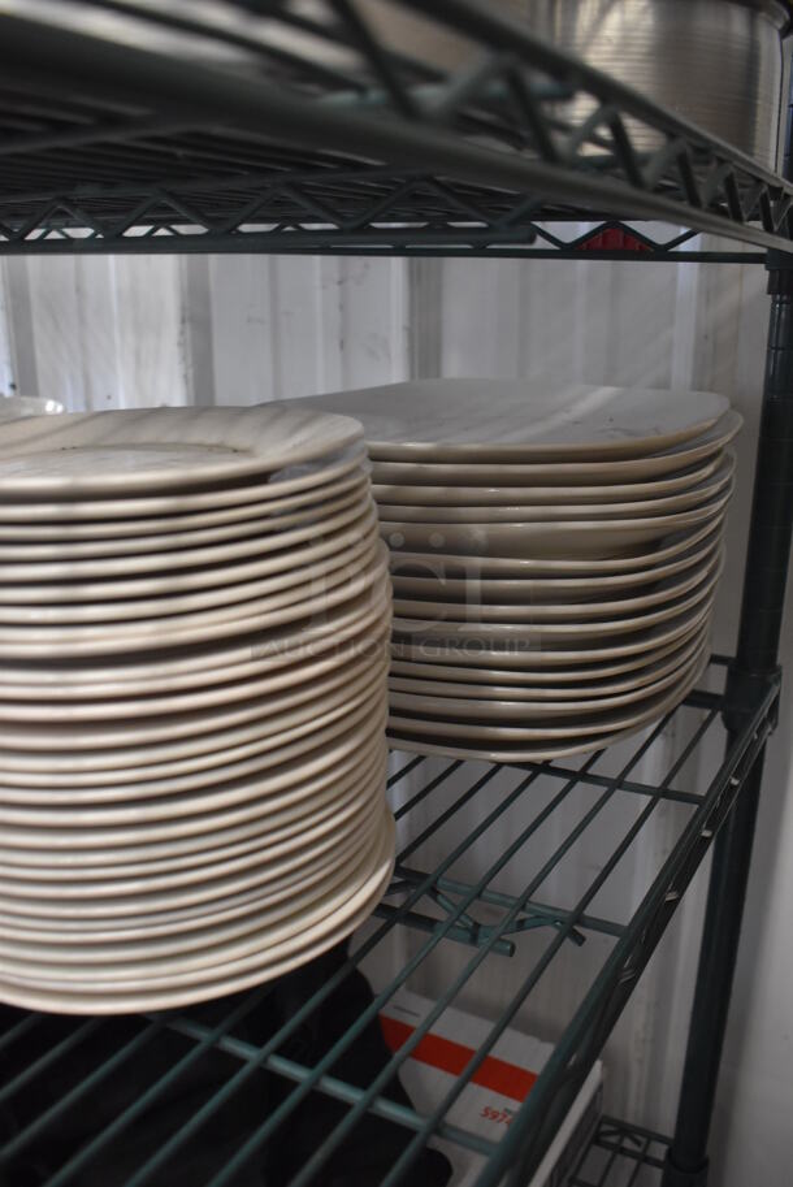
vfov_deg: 59.5
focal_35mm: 32
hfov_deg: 41.8
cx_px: 396
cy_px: 594
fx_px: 1039
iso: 1800
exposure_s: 1/125
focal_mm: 21
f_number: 3.8
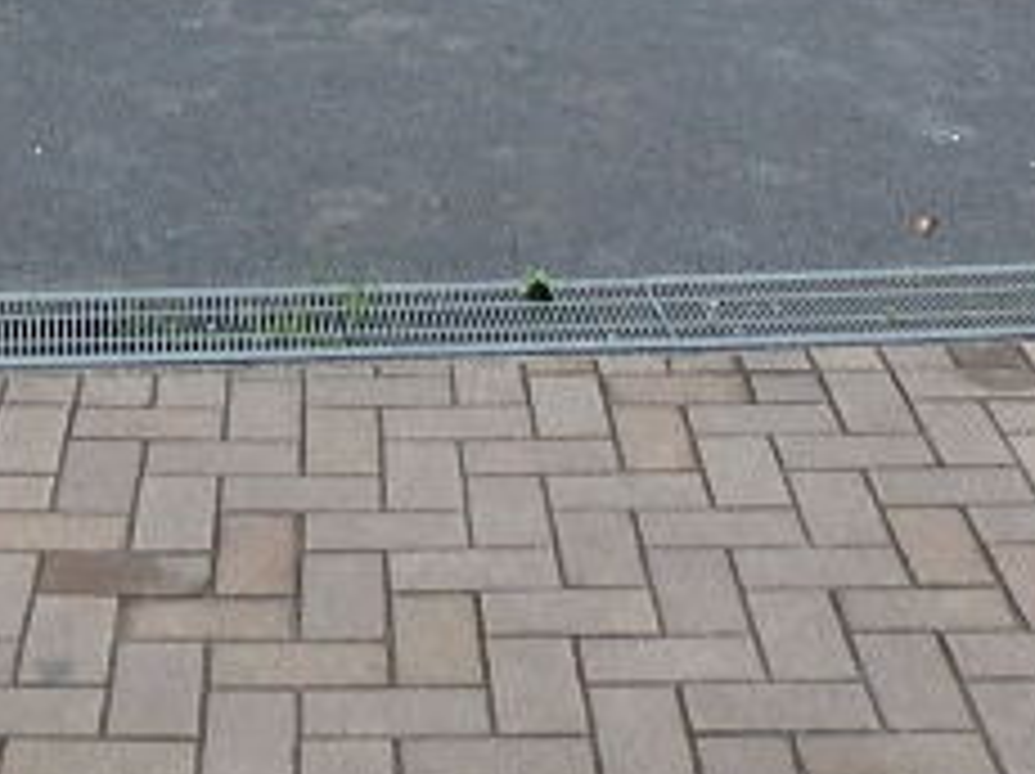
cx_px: 364
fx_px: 2599
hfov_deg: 22.5
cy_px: -688
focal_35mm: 87
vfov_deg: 14.5
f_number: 3.5
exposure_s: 1/250
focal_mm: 3.7
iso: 125
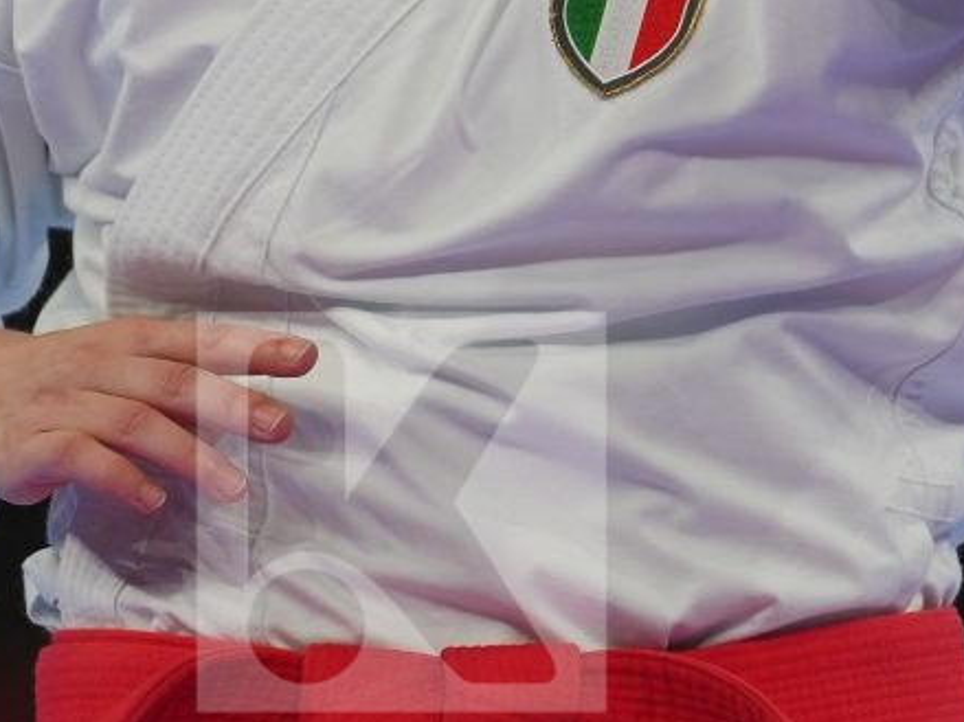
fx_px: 32963
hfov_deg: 1.7
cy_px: -268
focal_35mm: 1184
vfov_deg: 1.3
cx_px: 402
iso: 200
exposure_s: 1/500
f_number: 2.8
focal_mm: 200
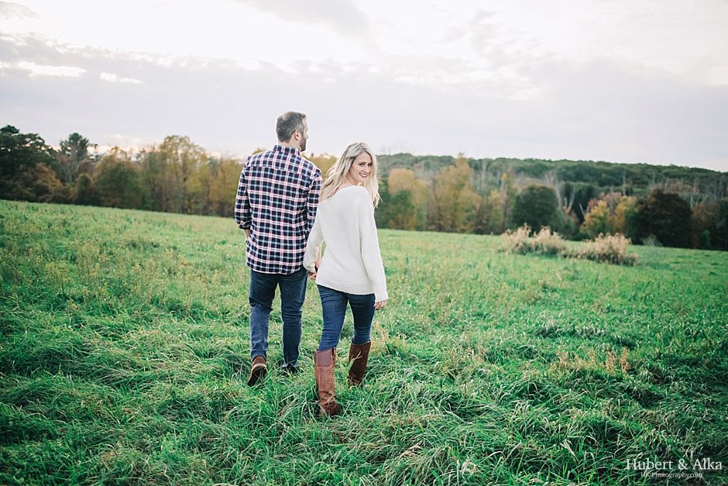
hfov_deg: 54.4
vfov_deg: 37.9
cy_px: 243
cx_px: 364
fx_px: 708
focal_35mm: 35
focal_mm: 35
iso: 1250
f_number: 1.8
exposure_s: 1/5000
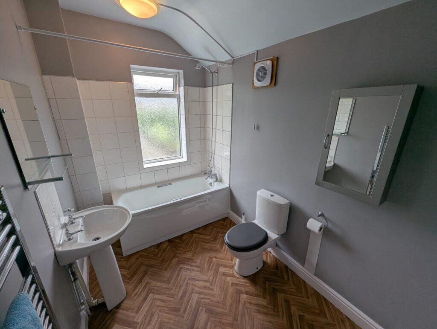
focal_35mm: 13
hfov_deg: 106.1
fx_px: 164
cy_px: 164
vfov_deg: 90.1
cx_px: 218
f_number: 2.2
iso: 72
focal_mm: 1.95
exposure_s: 1/91.5
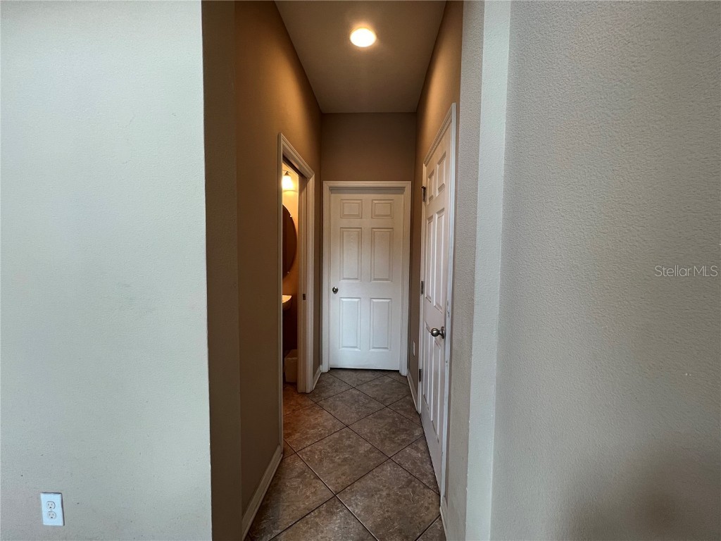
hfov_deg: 106.2
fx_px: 271
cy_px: 270
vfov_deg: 89.9
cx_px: 360
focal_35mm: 13
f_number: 1.8
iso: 160
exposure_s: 1/63
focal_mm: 1.57
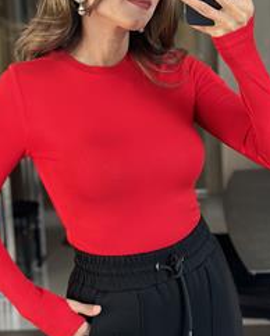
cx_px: 142
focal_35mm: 98
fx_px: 978
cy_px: 168
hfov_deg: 15.7
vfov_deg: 19.5
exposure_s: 1/60
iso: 200
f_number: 1.78
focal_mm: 6.86
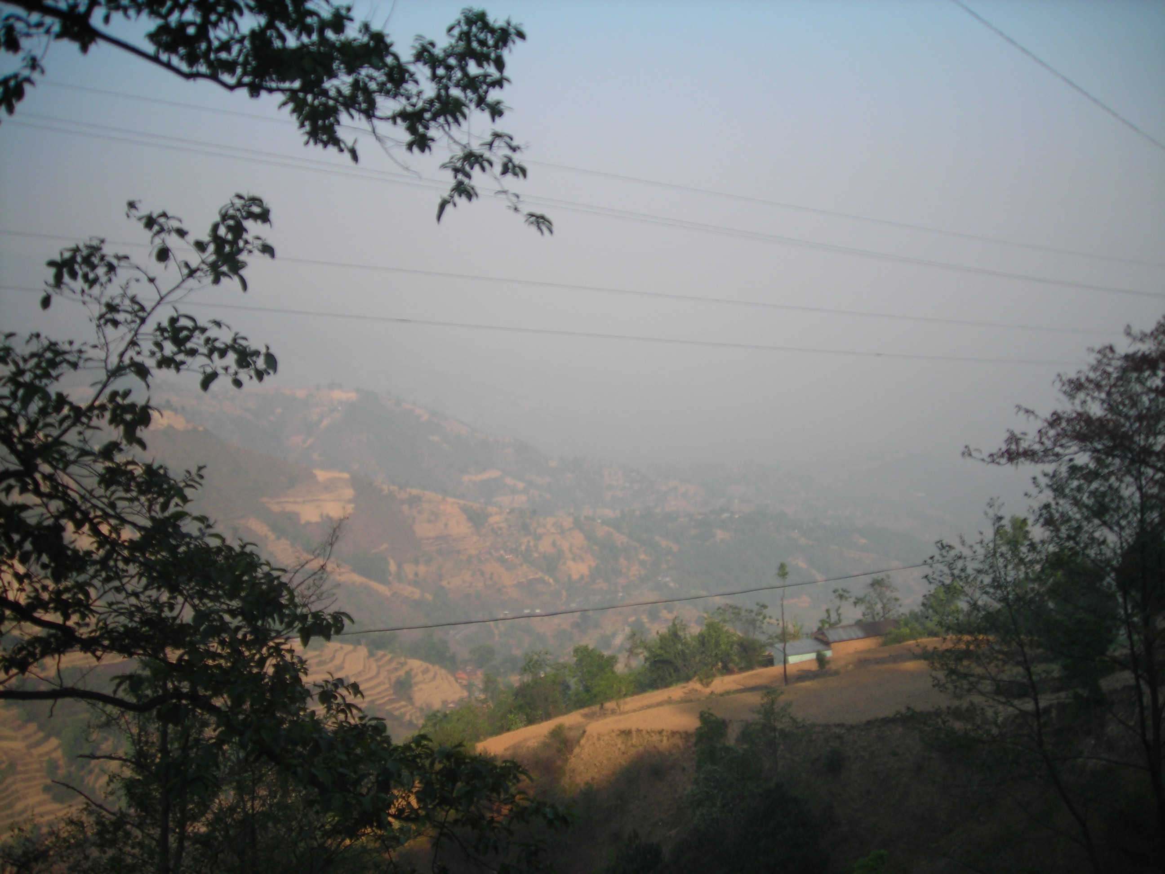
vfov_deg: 37.7
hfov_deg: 49.0
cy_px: 437
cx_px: 582
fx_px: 1279
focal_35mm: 38
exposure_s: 1/400
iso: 50
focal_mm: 6.3
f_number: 3.2
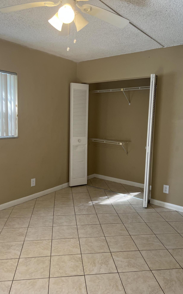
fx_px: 224
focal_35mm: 28
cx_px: 87
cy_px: 145
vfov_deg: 66.5
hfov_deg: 44.5
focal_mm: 5.7
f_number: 1.5
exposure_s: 1/102
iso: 125
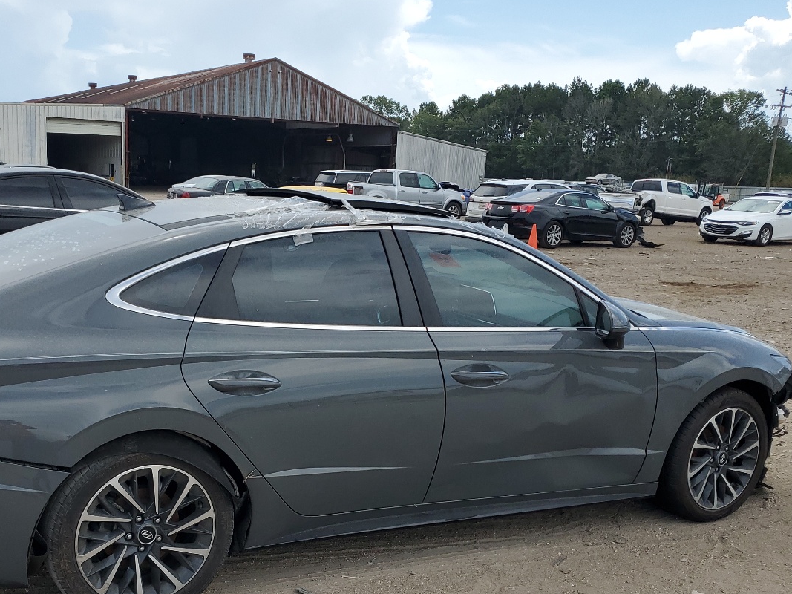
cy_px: 414
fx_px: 892
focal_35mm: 39
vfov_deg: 36.3
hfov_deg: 47.0
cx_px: 259
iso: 50
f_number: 1.5
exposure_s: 1/2500
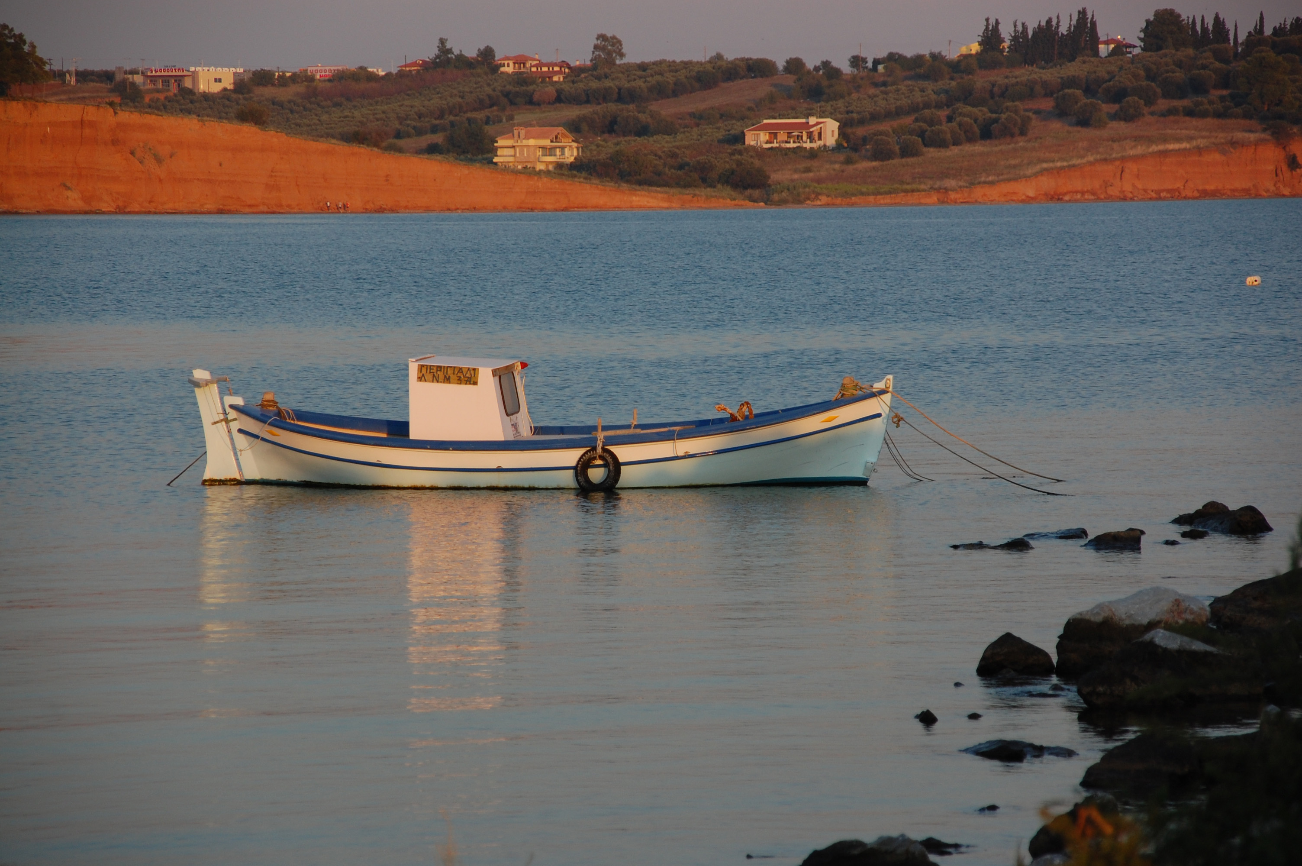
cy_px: 433
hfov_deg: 11.8
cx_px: 651
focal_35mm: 174
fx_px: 6287
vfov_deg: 7.9
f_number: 6
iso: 360
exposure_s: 1/500
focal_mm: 116
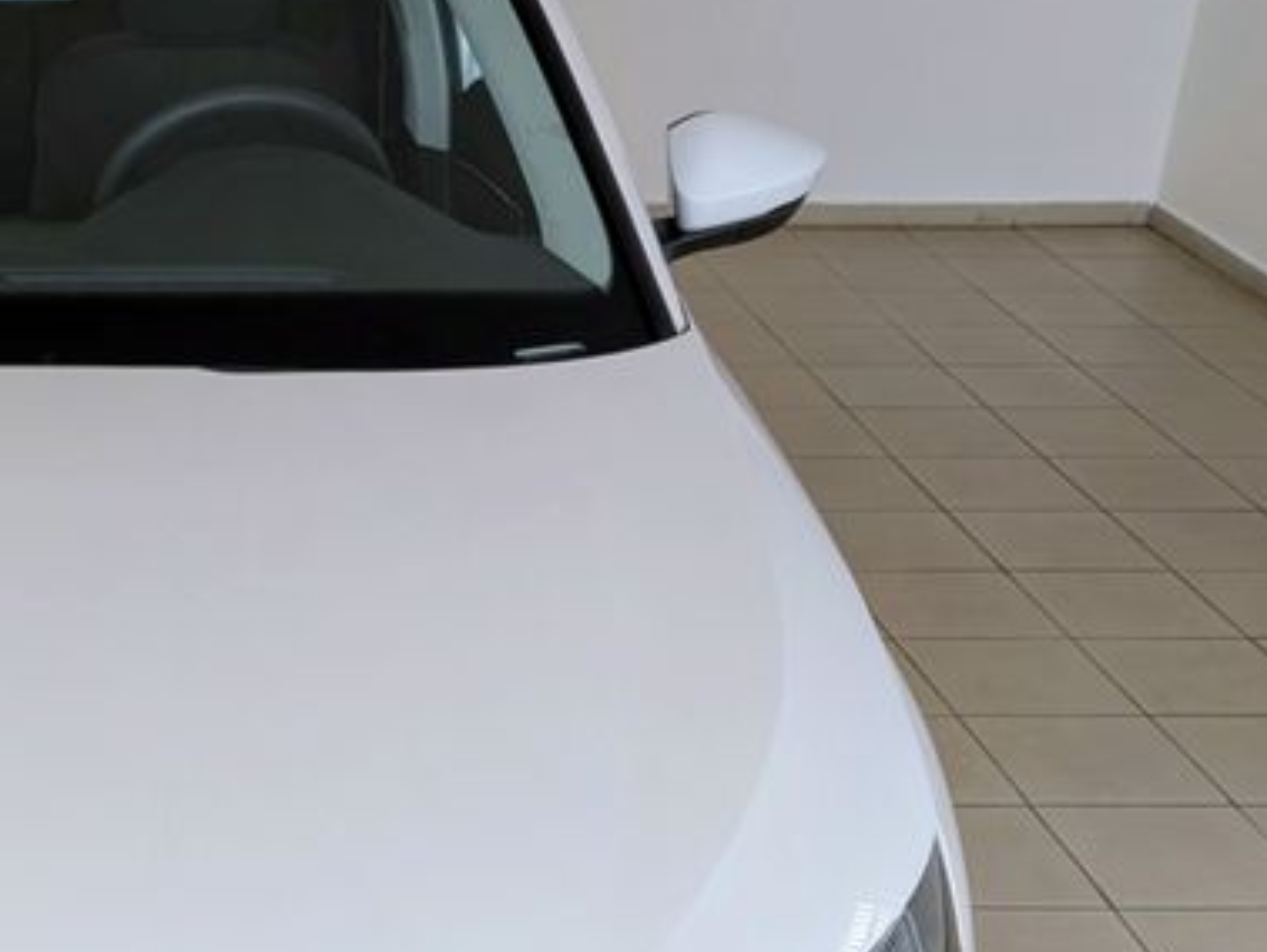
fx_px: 2381
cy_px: 808
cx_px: -57
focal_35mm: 65
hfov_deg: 27.7
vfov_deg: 22.2
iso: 34
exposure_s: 1/60
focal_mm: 4.53
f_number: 1.7
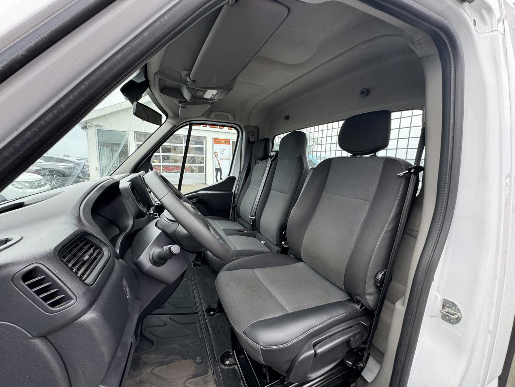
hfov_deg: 102.1
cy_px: 194
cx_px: 258
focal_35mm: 14
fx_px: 208
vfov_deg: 85.7
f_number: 2.2
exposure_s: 1/99
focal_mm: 2.22
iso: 50
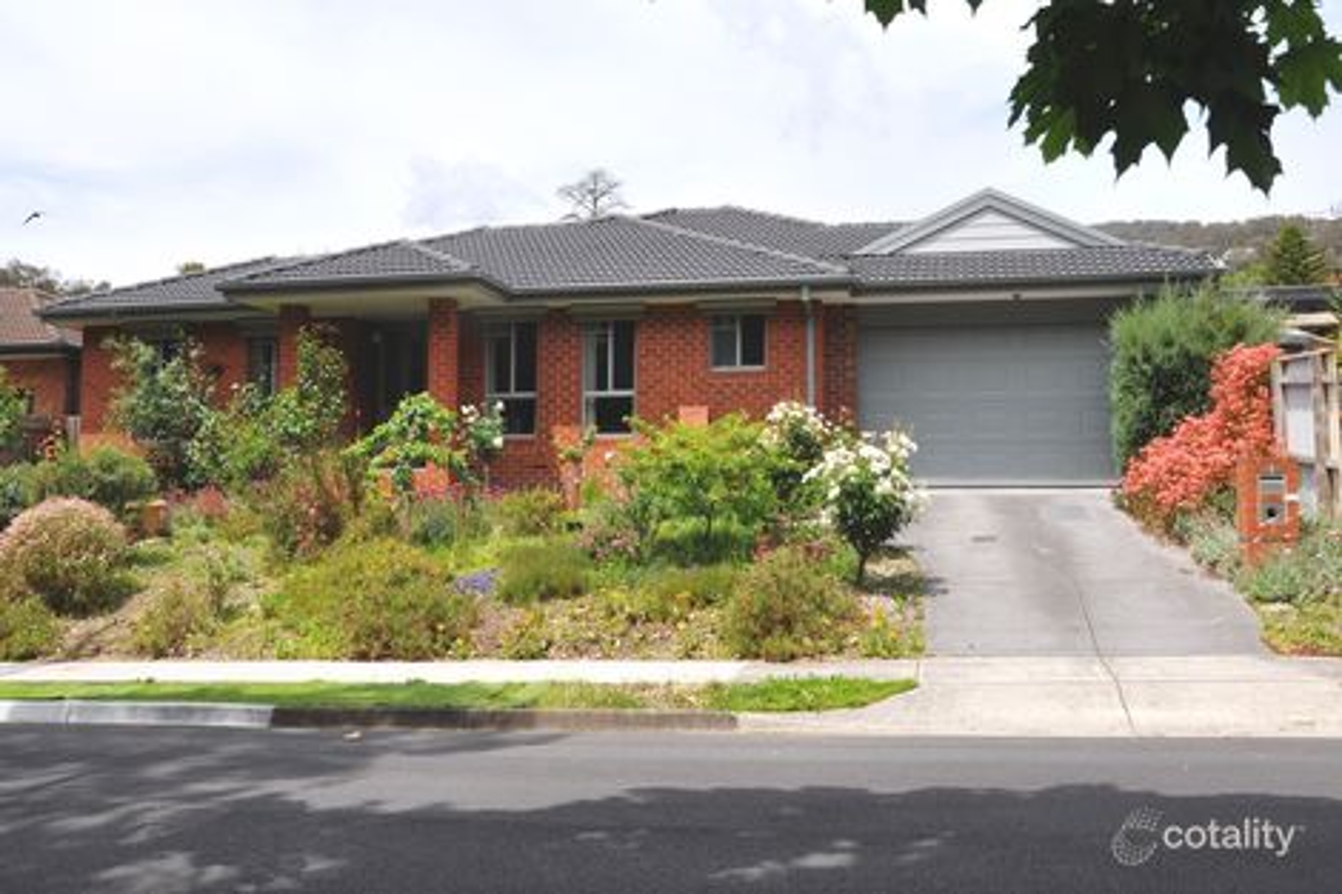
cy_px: 447
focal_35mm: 33
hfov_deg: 57.2
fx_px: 1230
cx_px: 671
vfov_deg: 39.9
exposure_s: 1/320
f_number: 9
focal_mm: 22
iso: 200
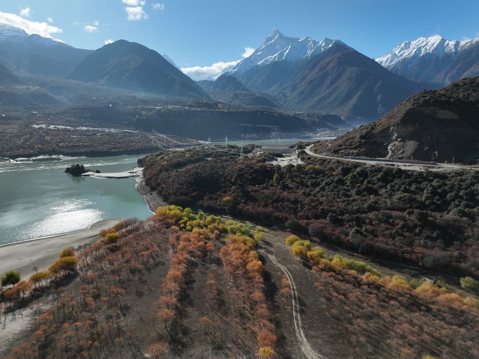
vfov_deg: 56.8
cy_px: 180
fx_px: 332
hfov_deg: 71.6
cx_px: 240
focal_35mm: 24
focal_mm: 12.29
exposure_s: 1/2500
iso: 270
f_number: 2.8
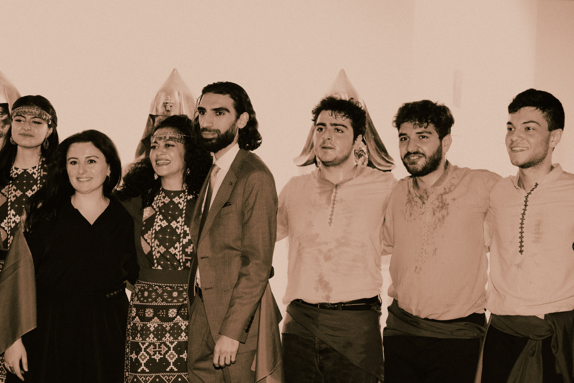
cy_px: 192
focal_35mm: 70
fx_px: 1116
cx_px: 287
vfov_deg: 19.5
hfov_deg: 28.8
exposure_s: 1/40
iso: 2000
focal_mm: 70
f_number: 5
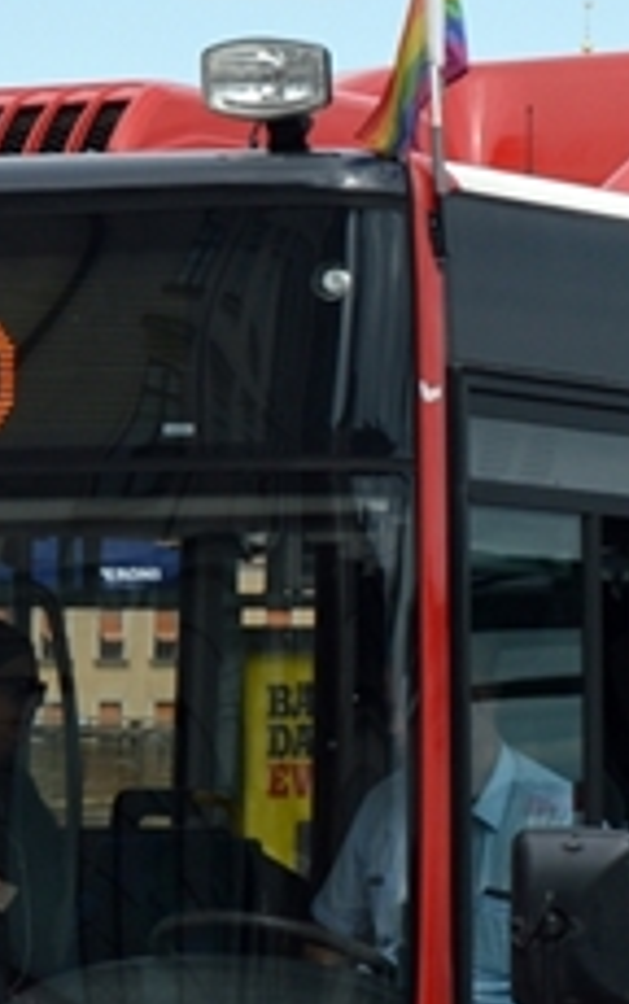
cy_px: 578
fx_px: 6328
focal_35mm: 231
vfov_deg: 9.1
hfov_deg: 5.7
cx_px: 598
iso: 100
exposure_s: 1/200
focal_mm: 34
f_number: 7.1
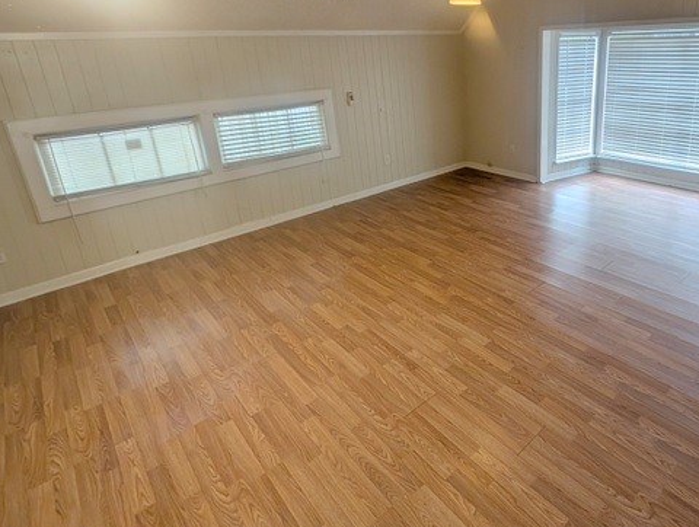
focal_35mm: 20
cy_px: 173
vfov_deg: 64.3
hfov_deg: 78.4
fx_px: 405
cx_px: 478
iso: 103
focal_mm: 2.23
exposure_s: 1/24
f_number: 1.95
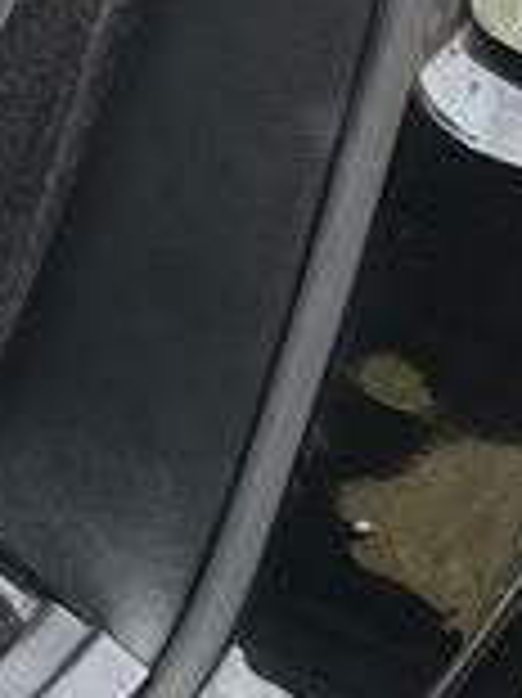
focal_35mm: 172
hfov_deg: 8.0
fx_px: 3463
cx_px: -680
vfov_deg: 11.0
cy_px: -414
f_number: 1.6
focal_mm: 4.2
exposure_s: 1/121
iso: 80
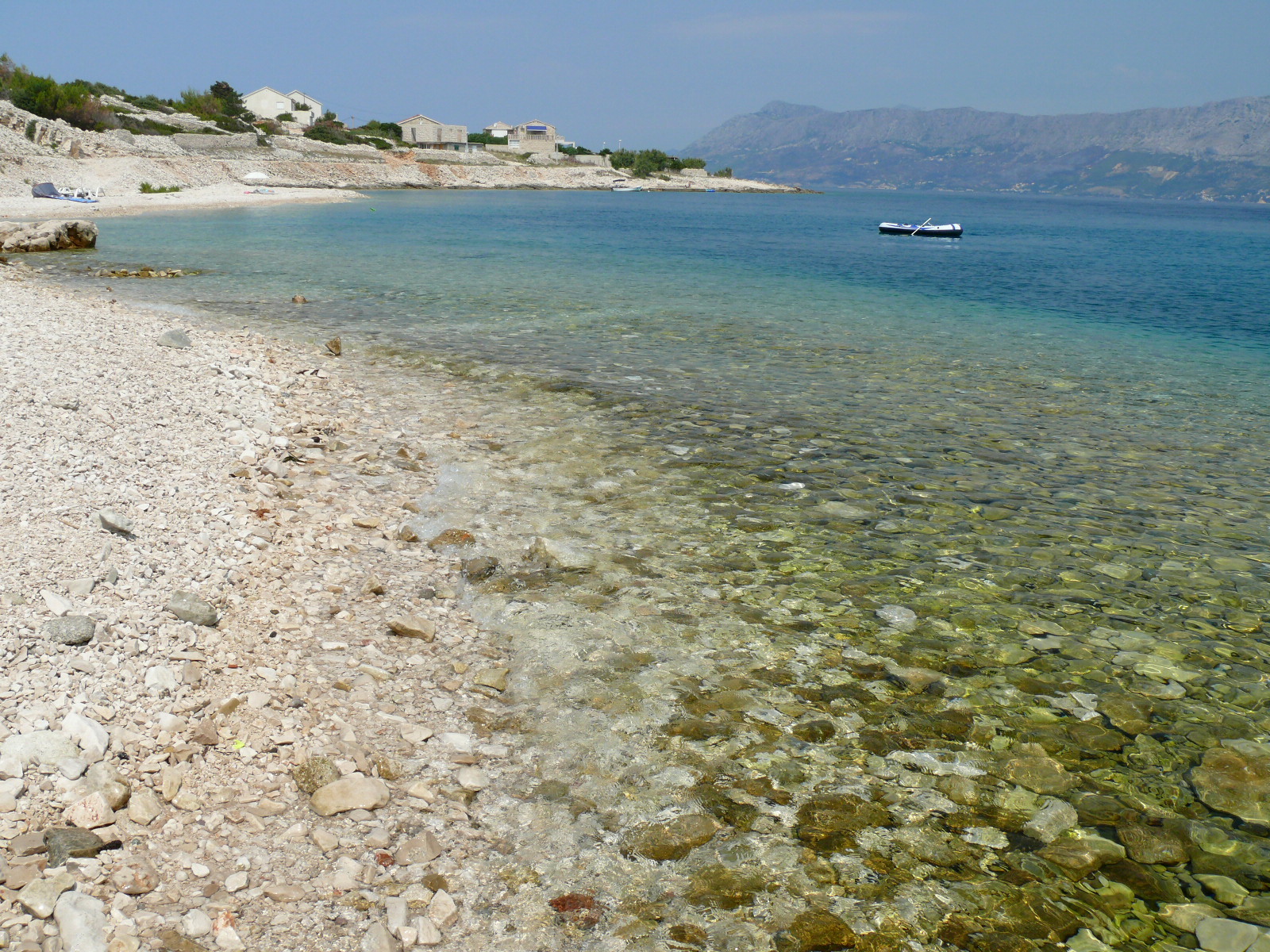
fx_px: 1284
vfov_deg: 40.7
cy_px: 476
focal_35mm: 35
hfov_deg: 52.6
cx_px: 635
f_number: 5.6
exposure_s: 1/320
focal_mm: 7.4
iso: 100
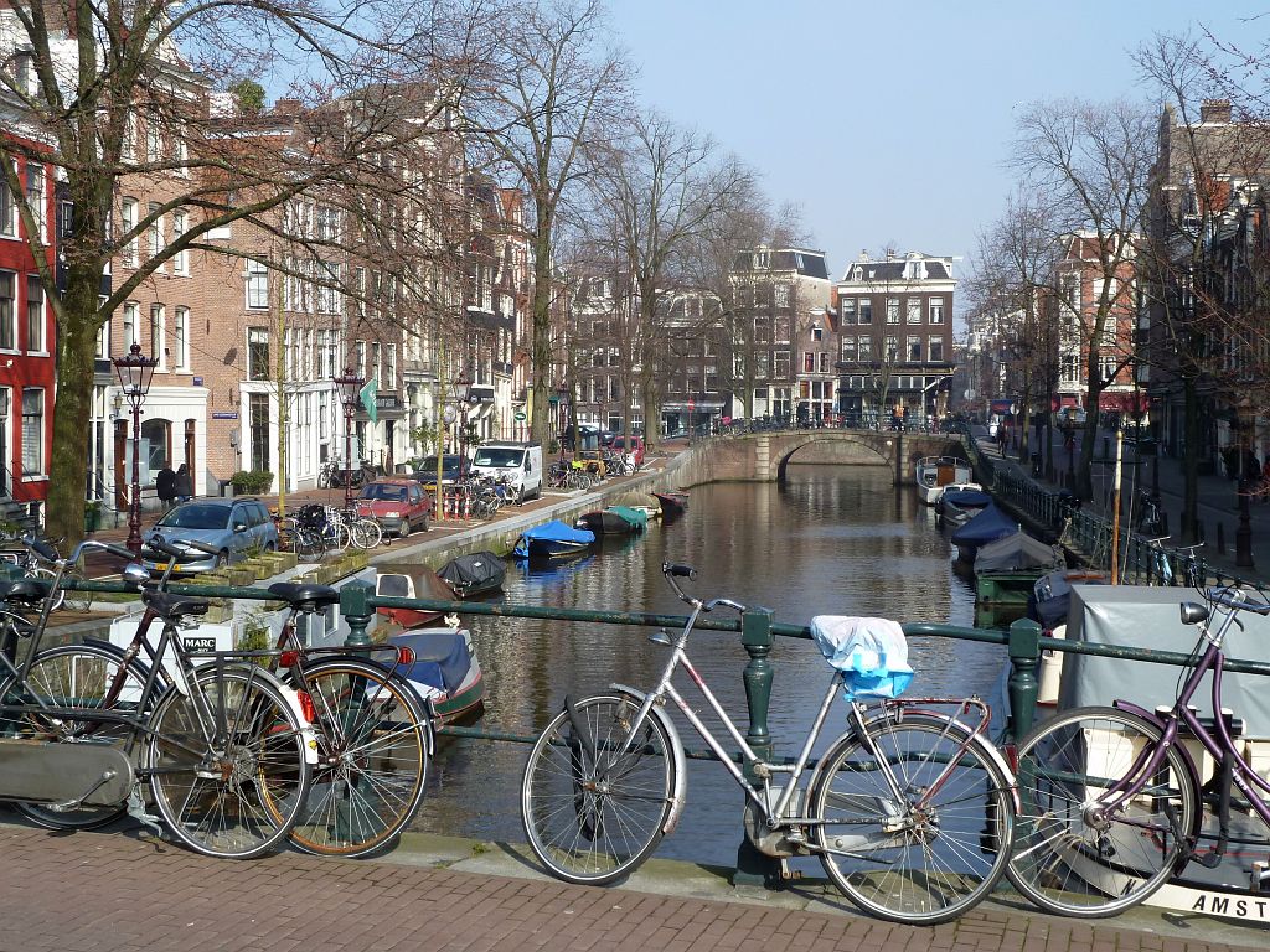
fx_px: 1761
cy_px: 476
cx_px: 635
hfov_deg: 39.7
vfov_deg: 30.3
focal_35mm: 48
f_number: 4
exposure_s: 1/320
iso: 80
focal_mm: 7.9
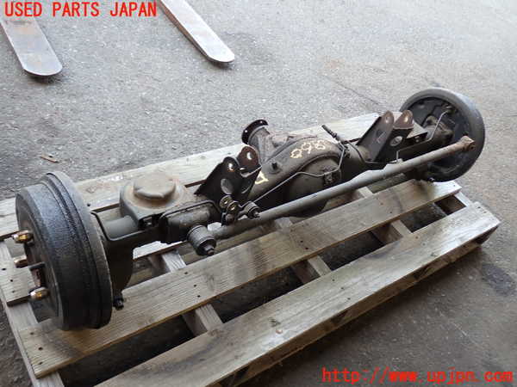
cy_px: 194
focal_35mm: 32
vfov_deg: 44.2
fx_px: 478
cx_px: 258
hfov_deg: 56.8
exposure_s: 1/60
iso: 160
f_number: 2.4
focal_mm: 5.79
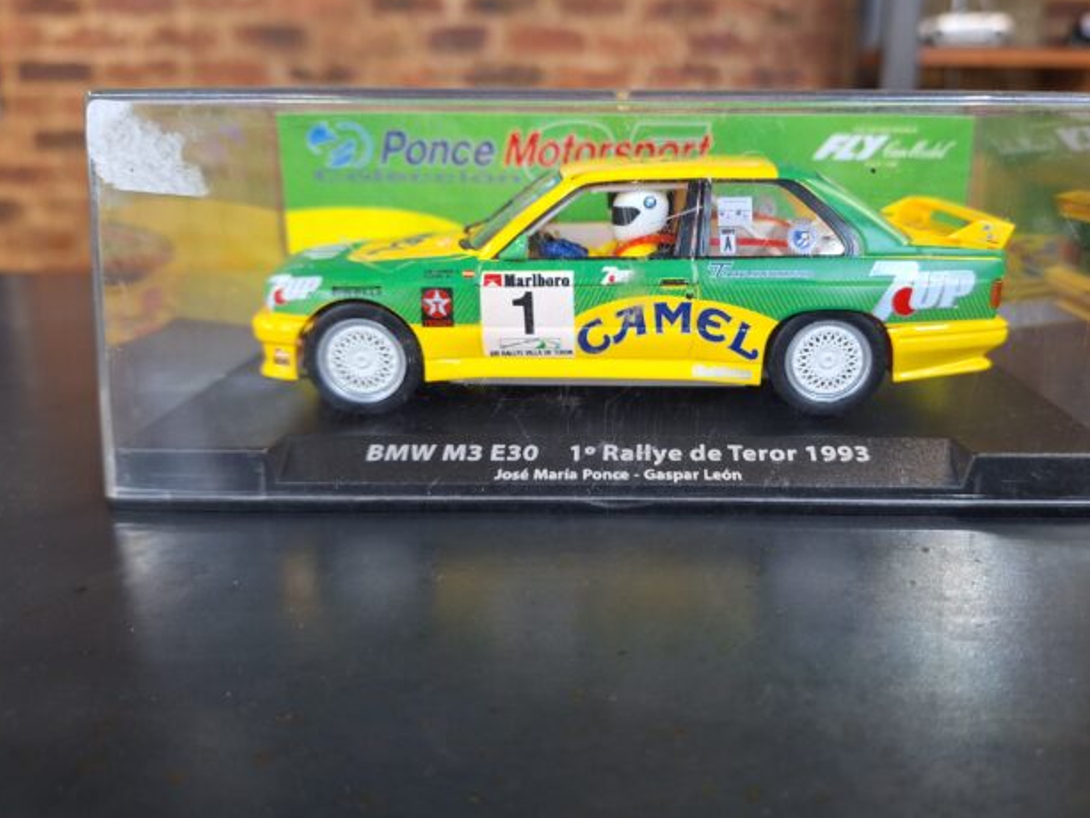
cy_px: 373
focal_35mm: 27
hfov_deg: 64.9
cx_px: 631
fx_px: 850
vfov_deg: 51.3
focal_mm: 5.54
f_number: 1.8
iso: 200
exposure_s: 1/33
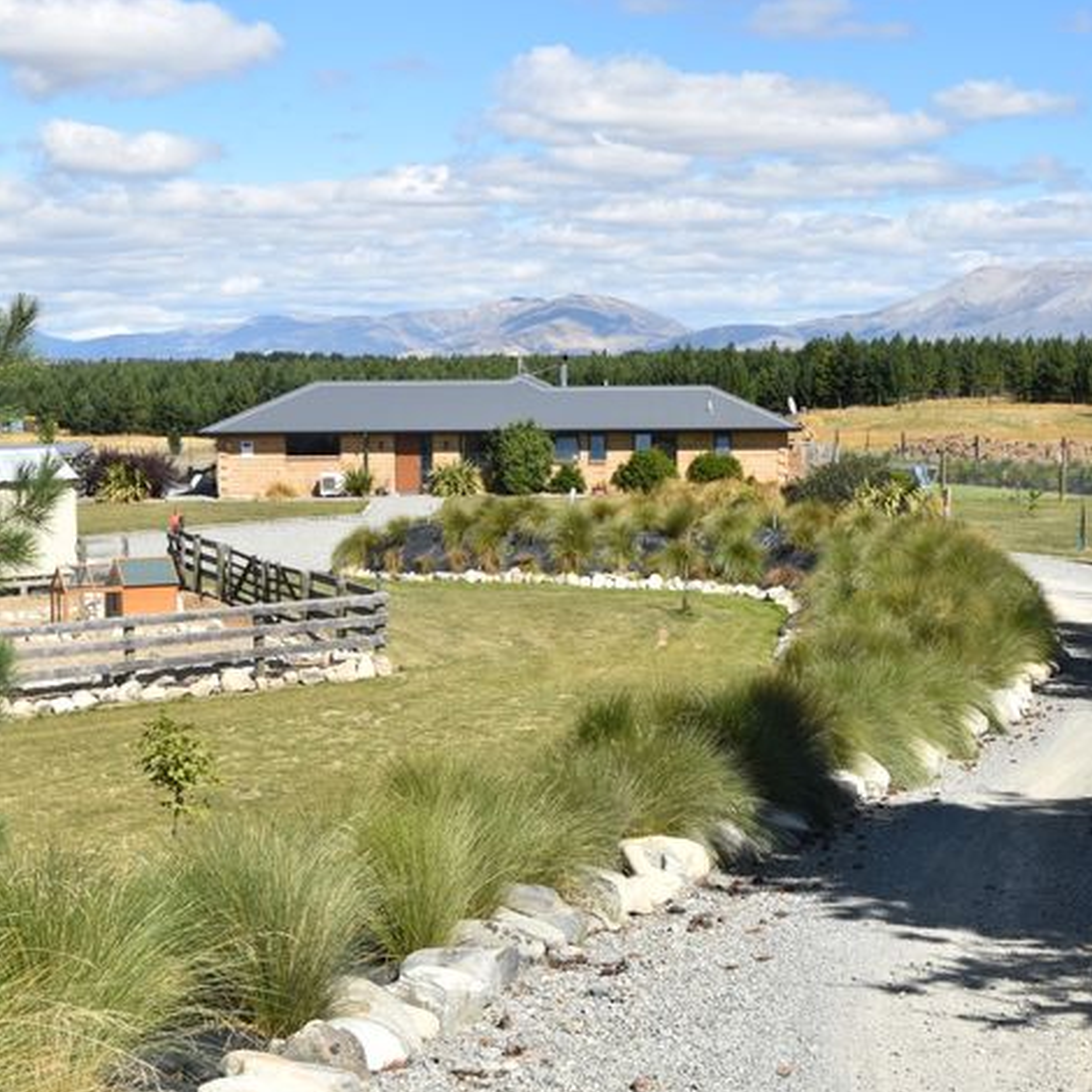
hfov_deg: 33.9
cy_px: 516
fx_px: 1785
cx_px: 667
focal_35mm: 50
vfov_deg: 34.0
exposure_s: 1/200
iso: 100
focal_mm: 24
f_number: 10
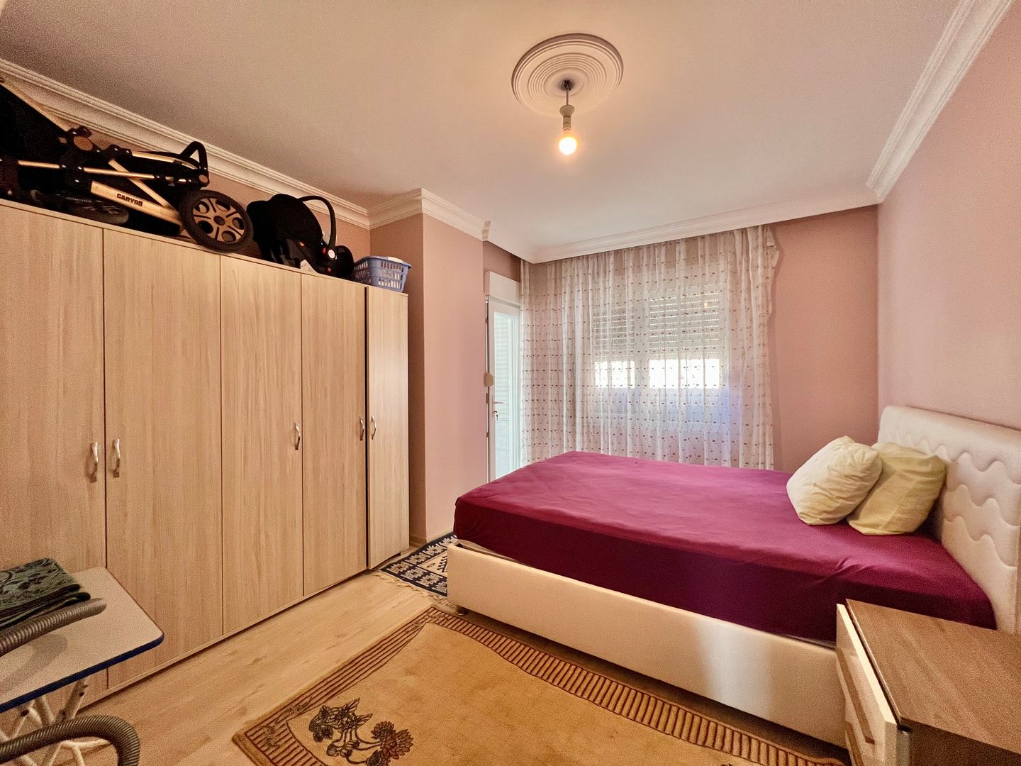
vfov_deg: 89.9
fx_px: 383
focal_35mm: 13
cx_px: 510
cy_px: 383
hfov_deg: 106.2
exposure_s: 1/100
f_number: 1.8
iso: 125
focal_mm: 1.57
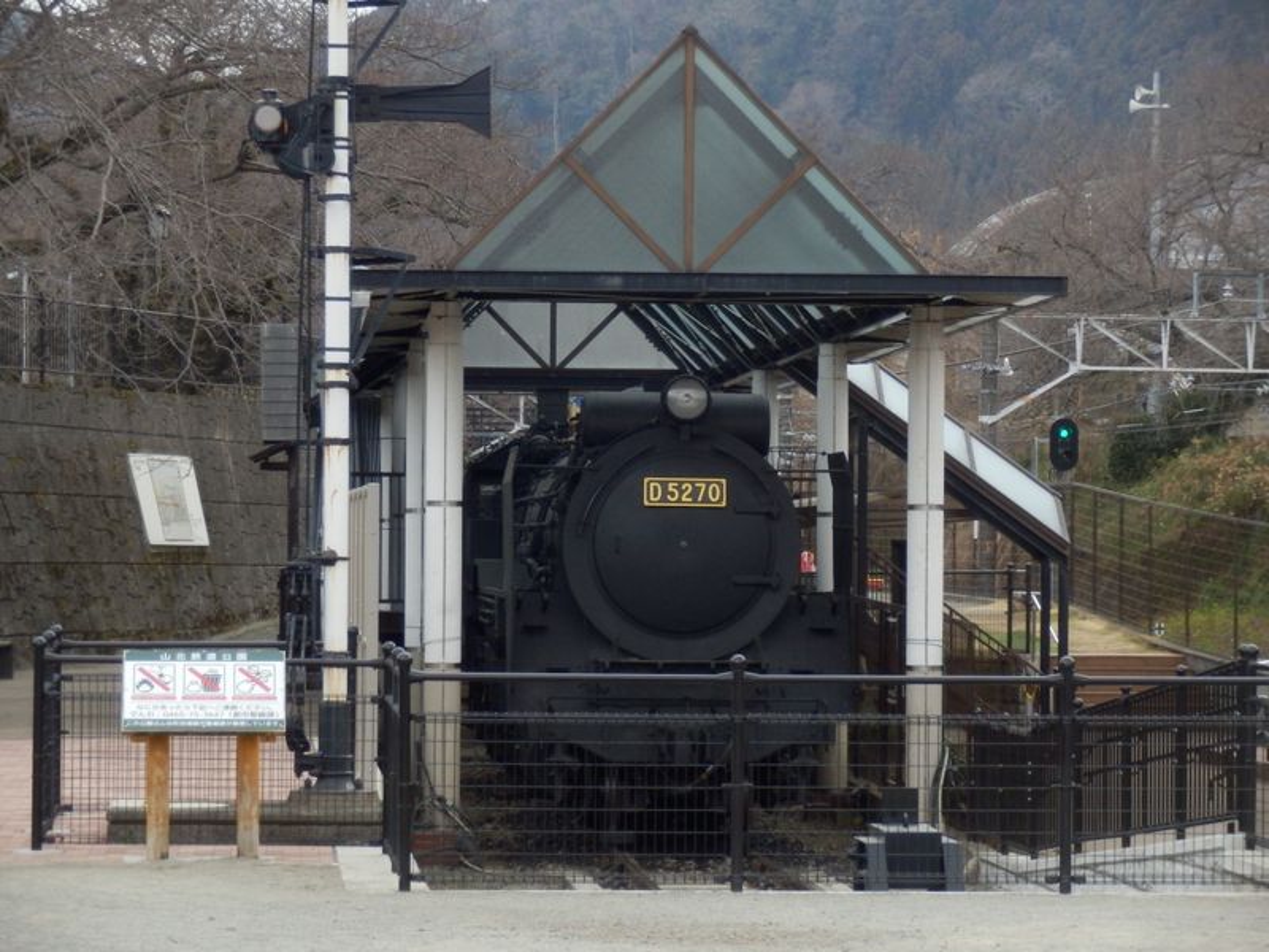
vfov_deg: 9.8
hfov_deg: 13.0
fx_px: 5572
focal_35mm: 152
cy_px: 476
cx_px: 634
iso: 320
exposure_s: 1/160
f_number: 5.9
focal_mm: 26.9
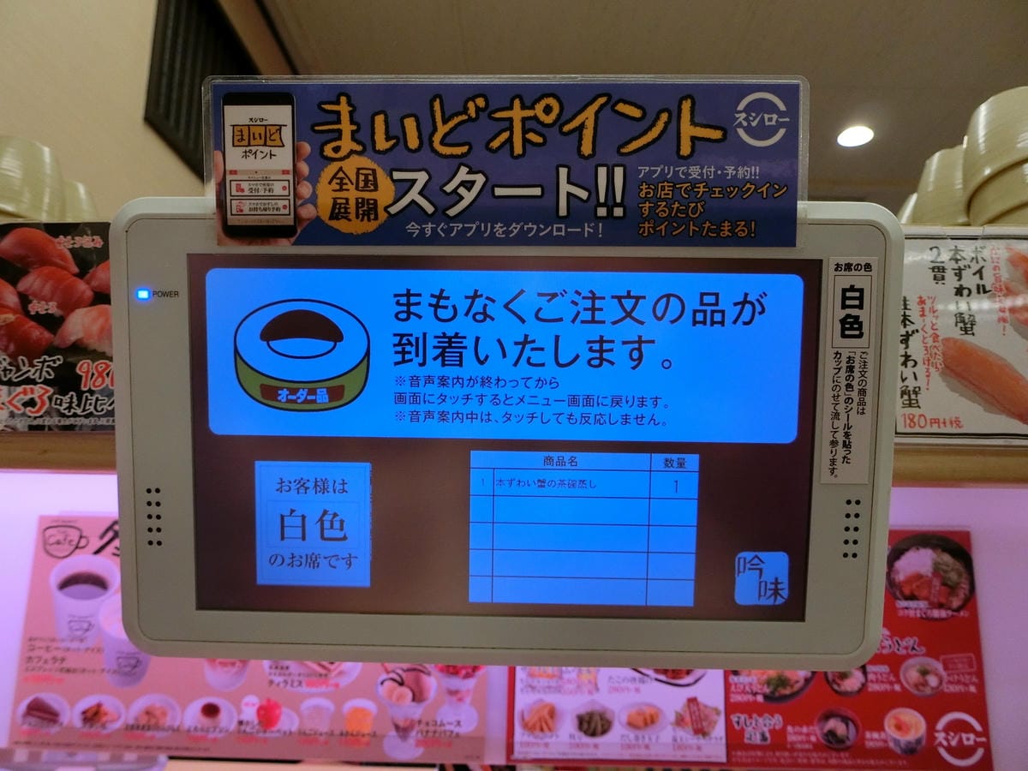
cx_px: 514
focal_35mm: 25
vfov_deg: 54.9
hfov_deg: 69.4
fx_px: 742
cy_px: 386
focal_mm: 5.4
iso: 250
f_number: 2.8
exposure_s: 1/125
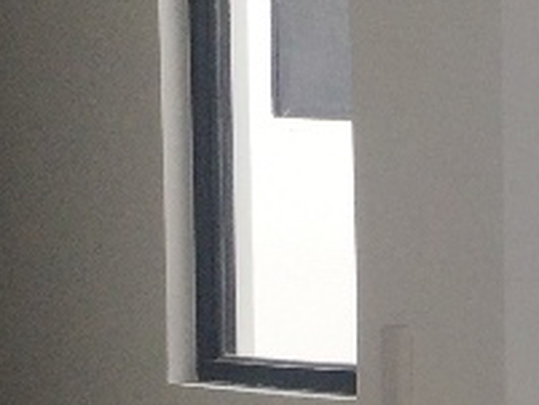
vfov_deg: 9.3
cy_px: 456
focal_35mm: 158
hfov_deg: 12.0
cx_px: 772
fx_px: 2462
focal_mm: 3.3
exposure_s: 1/193
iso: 25
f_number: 2.4
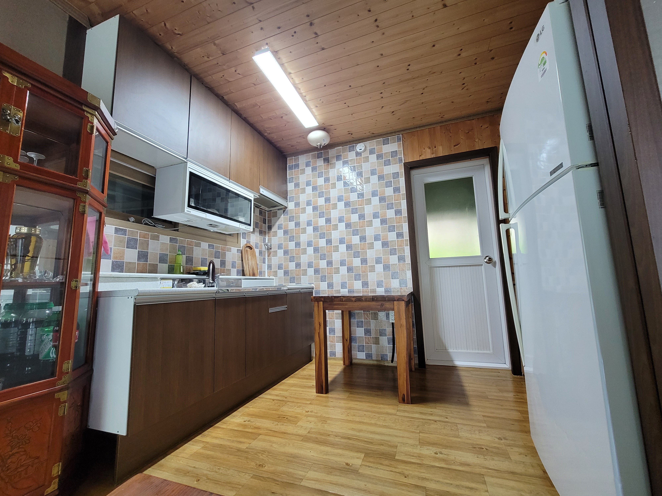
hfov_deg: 106.2
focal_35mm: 13
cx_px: 331
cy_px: 248
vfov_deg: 89.9
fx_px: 249
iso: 320
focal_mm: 2.2
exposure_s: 1/60
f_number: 2.2
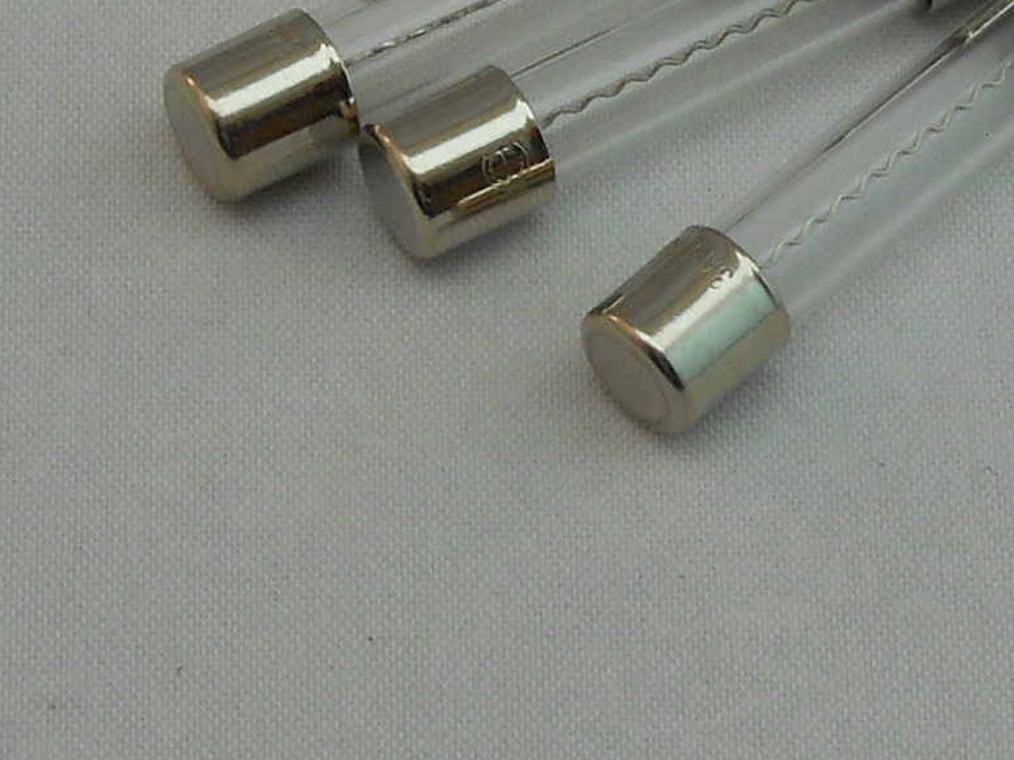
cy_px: -230
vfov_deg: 5.4
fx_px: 8024
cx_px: 685
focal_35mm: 274
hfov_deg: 7.2
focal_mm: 10.5
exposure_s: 1/60
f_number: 5.1
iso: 80
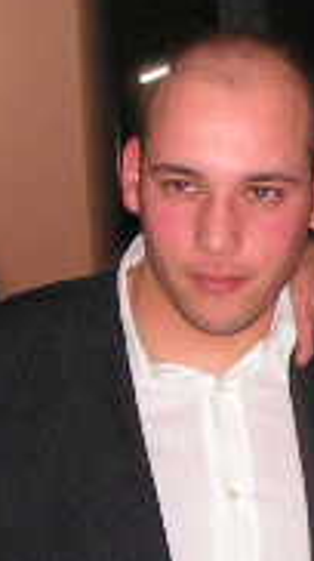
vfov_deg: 12.7
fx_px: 2508
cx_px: 406
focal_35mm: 169
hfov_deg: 7.1
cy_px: 428
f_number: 3.2
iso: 200
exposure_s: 1/40
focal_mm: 7.4
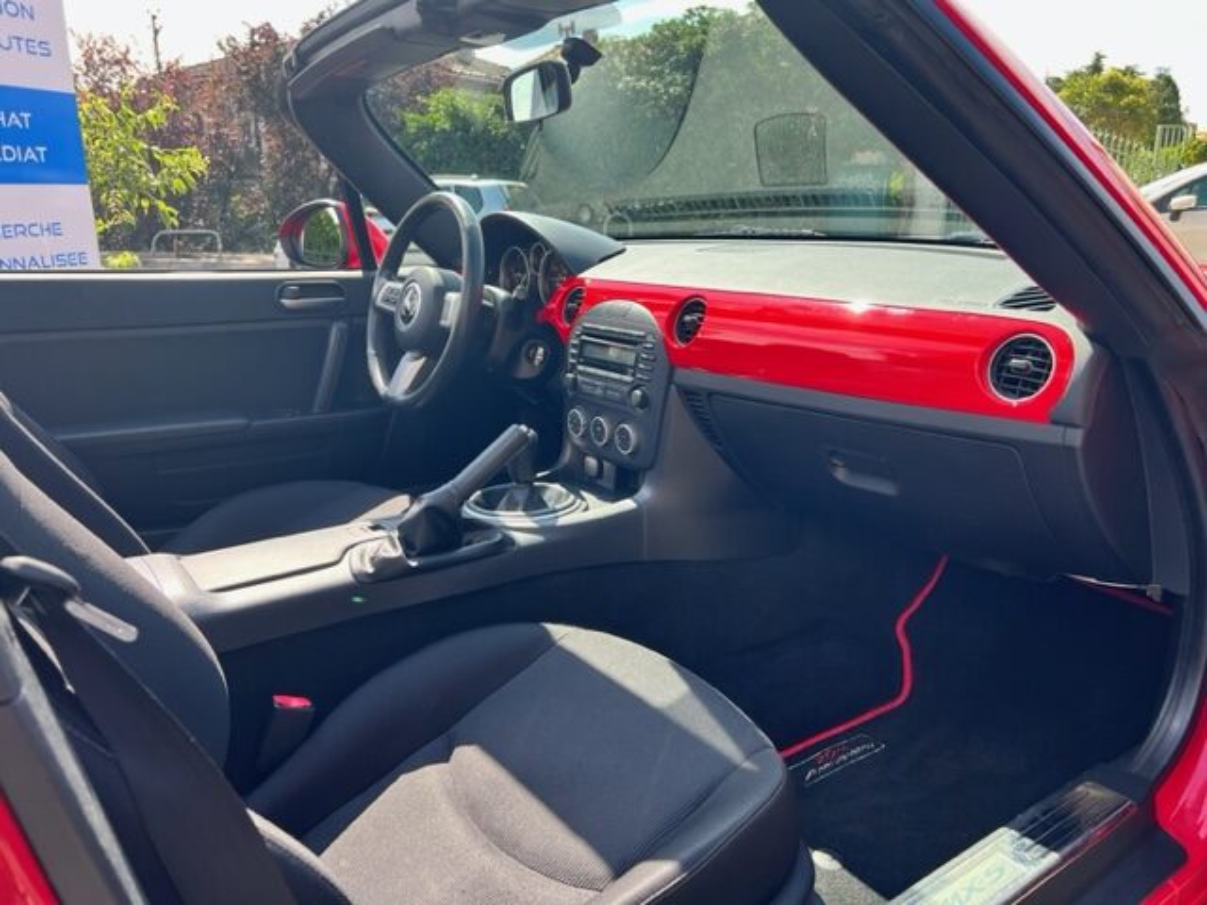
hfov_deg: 67.3
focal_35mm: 26
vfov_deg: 53.1
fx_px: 907
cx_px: 604
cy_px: 452
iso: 50
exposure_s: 1/597
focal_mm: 5.7
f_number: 1.5
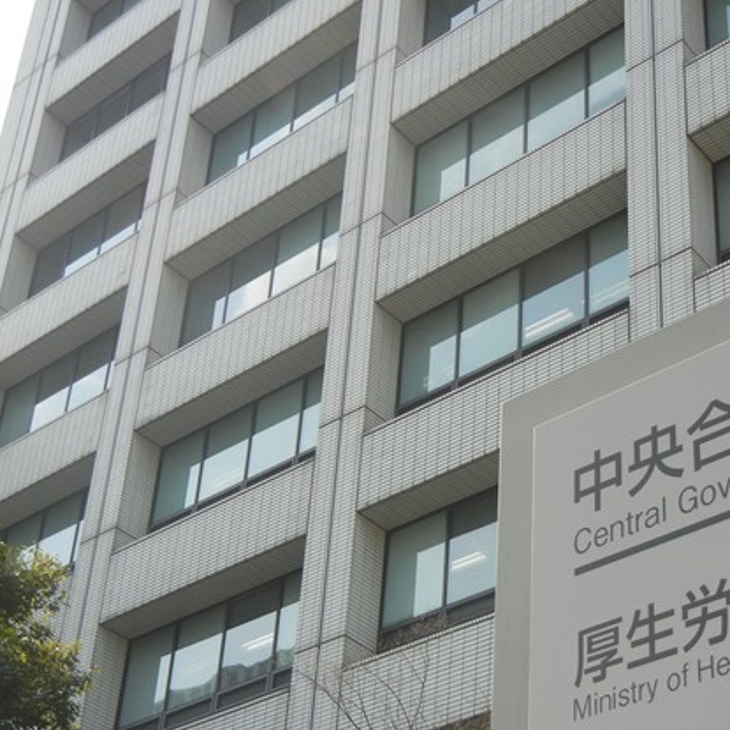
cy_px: 366
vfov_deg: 27.7
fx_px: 1479
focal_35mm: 62
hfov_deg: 27.6
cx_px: 454
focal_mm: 9.3
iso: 160
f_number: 3.9
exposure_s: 1/544
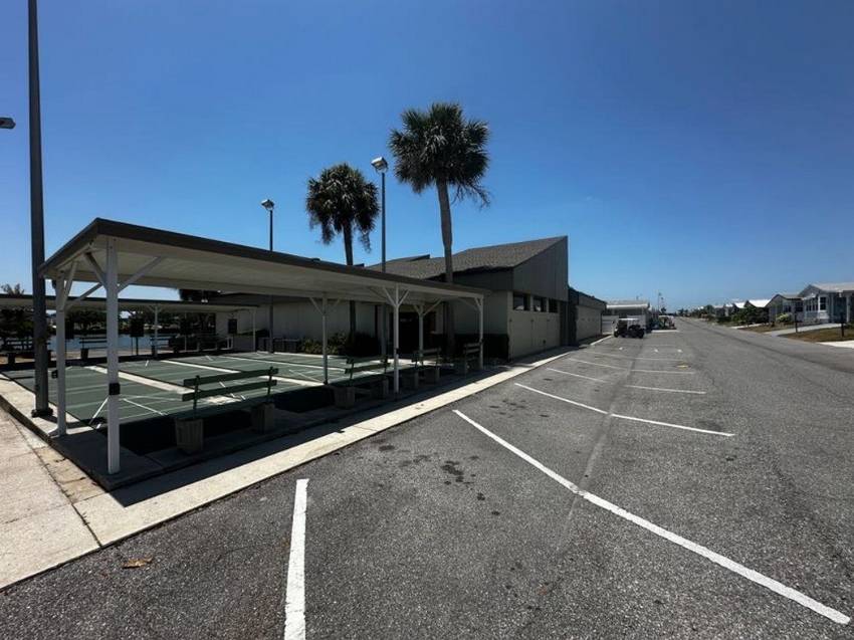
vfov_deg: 85.6
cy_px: 320
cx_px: 427
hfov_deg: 102.1
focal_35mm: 14
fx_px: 345
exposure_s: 1/2451
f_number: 2.2
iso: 40
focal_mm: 2.22
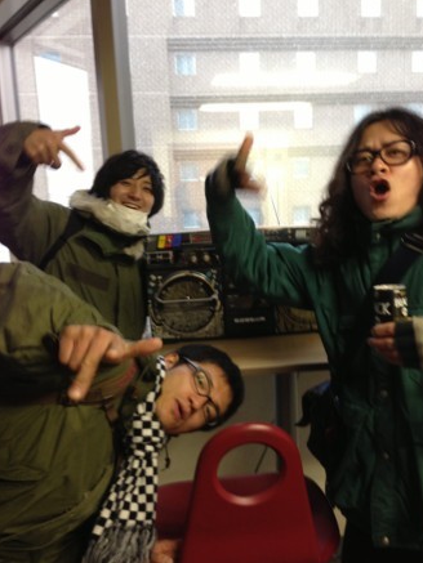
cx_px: 217
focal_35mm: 34
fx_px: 554
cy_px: 286
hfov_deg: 41.8
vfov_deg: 53.9
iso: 125
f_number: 2.4
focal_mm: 4.13
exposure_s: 1/20
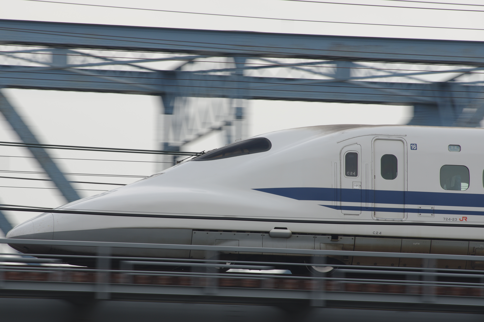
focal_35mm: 375
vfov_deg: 3.7
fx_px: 5037
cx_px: 242
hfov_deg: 5.5
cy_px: 161
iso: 160
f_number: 13
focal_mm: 250
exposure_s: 1/100
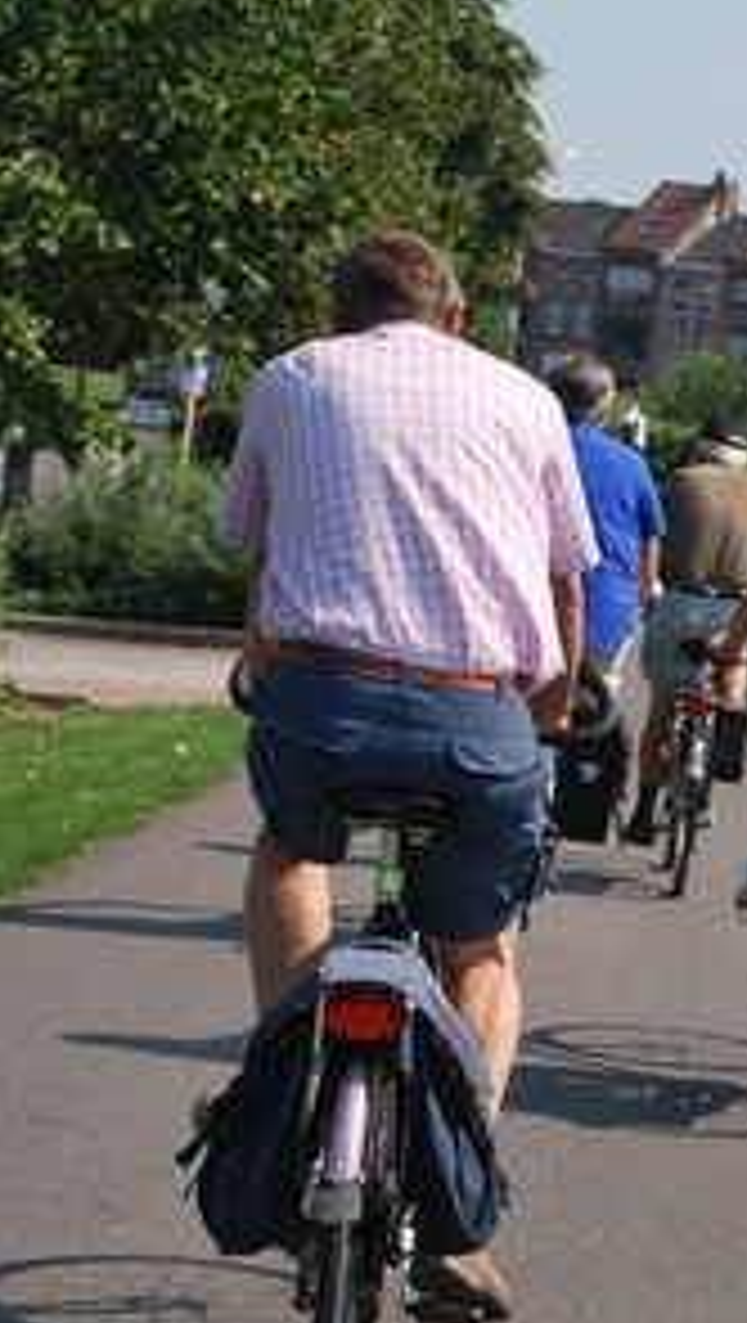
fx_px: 3827
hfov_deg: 10.7
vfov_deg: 19.6
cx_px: 1197
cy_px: 754
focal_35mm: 109
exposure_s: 1/200
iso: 100
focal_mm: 34
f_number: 7.1
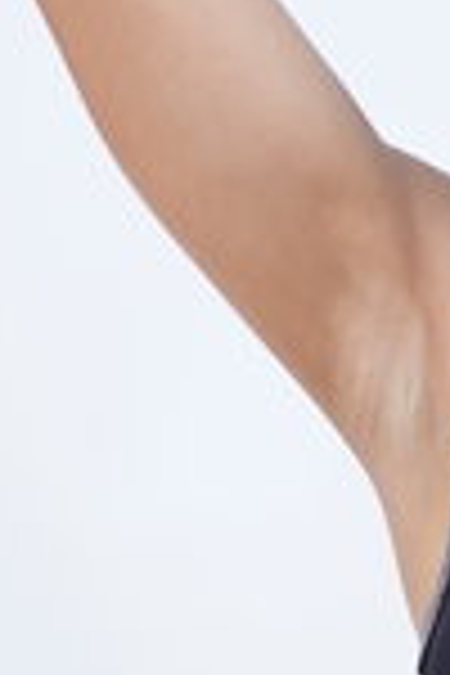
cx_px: 662
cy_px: 396
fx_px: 5250
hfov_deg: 4.9
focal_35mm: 280
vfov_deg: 7.4
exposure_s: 1/400
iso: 800
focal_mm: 70
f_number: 5
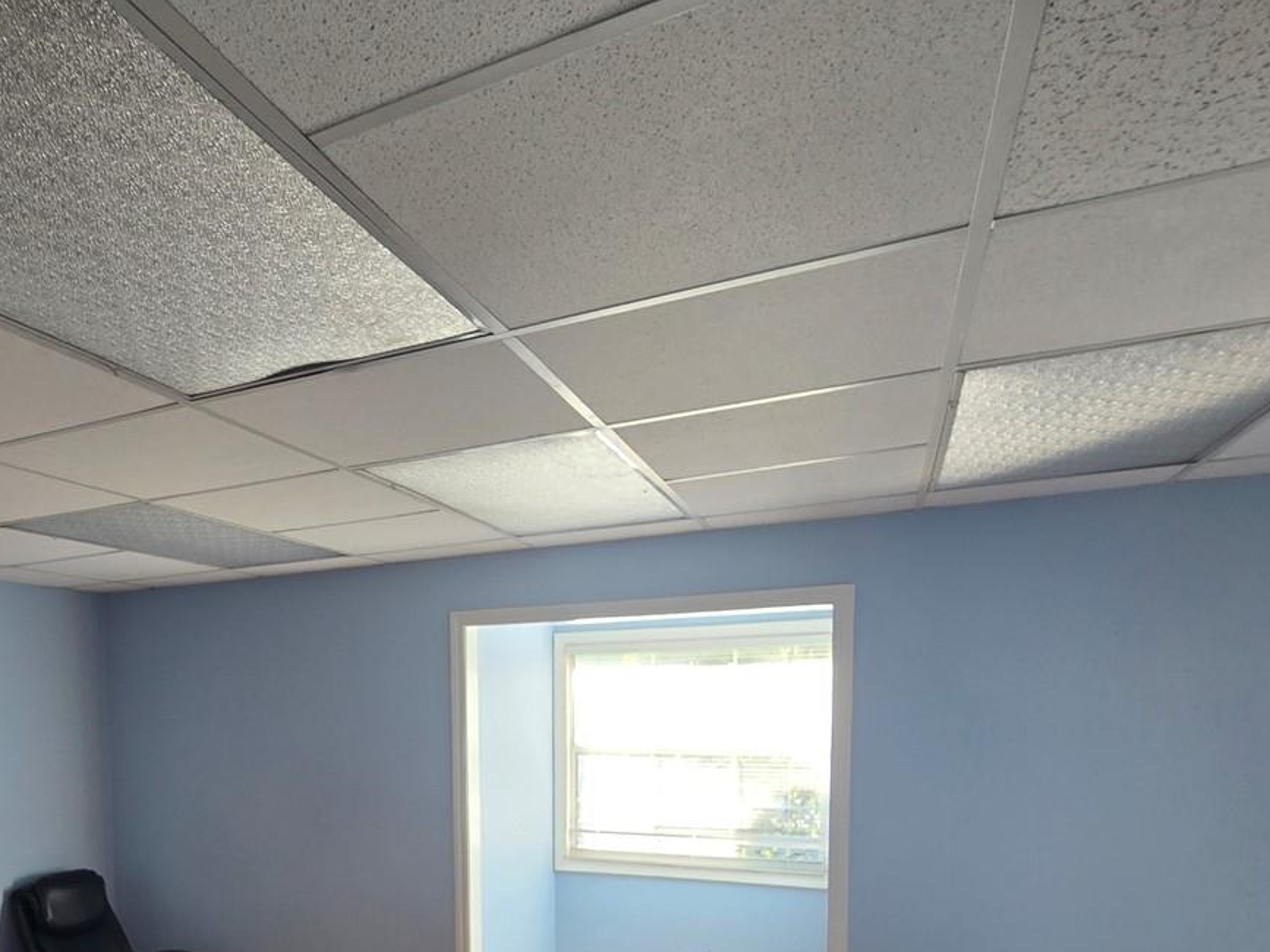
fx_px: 880
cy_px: 784
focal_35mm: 24
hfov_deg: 67.0
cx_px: 313
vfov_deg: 52.5
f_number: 2.2
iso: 125
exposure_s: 1/60
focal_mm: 2.2
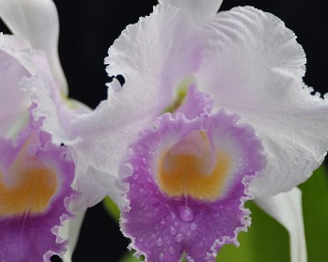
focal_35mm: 230
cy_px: 125
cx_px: 159
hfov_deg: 8.4
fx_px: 2230
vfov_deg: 6.7
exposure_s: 1/125
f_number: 6.3
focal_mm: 95
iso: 400
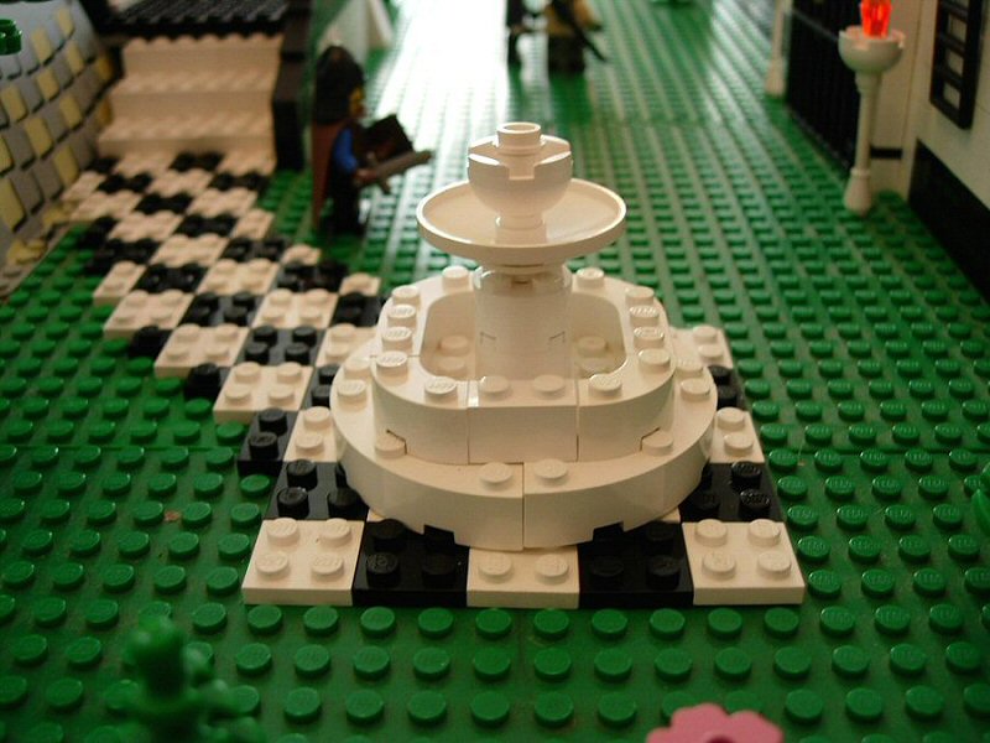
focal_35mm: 38
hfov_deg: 49.0
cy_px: 372
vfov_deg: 37.7
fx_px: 1087
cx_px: 495
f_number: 2.8
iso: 79
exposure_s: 1/41.4
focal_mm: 7.8
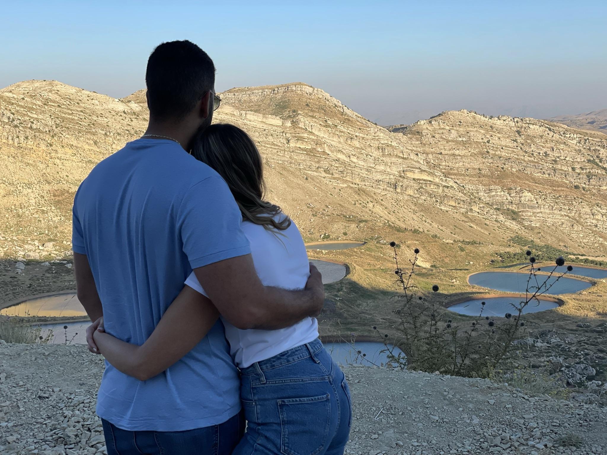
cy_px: 228
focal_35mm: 52
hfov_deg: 36.8
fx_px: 912
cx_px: 304
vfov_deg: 28.0
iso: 25
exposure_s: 1/905
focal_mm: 6
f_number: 2
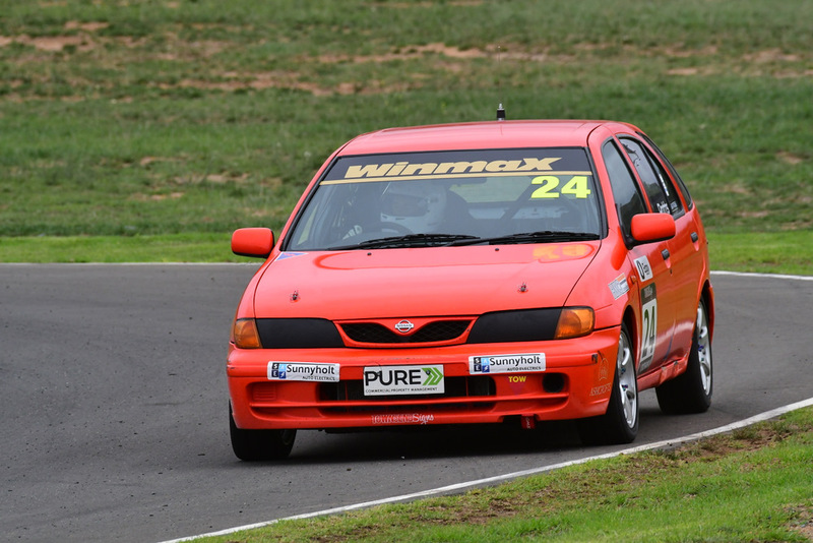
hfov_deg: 3.1
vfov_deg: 2.1
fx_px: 14910
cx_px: 406
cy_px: 272
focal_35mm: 660
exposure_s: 1/640
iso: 800
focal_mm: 440
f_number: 11
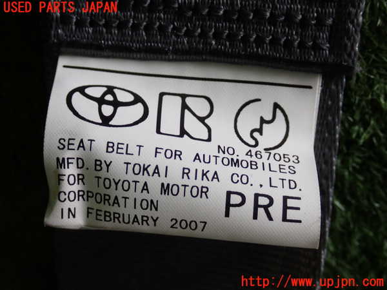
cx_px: 194
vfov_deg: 25.2
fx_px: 648
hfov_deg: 33.2
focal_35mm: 58
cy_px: 145
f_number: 3.5
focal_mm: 10.35
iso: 200
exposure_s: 1/80
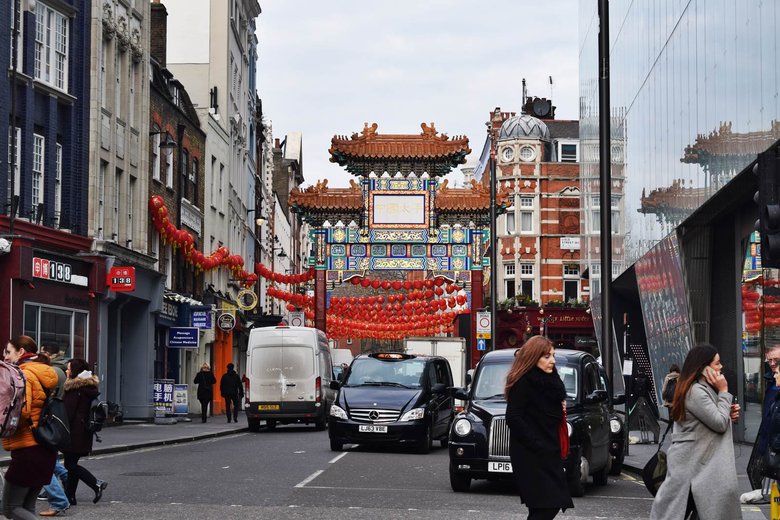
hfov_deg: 24.6
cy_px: 260
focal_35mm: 82
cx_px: 390
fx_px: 1788
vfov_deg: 16.6
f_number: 8
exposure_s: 1/250
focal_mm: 55
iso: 360
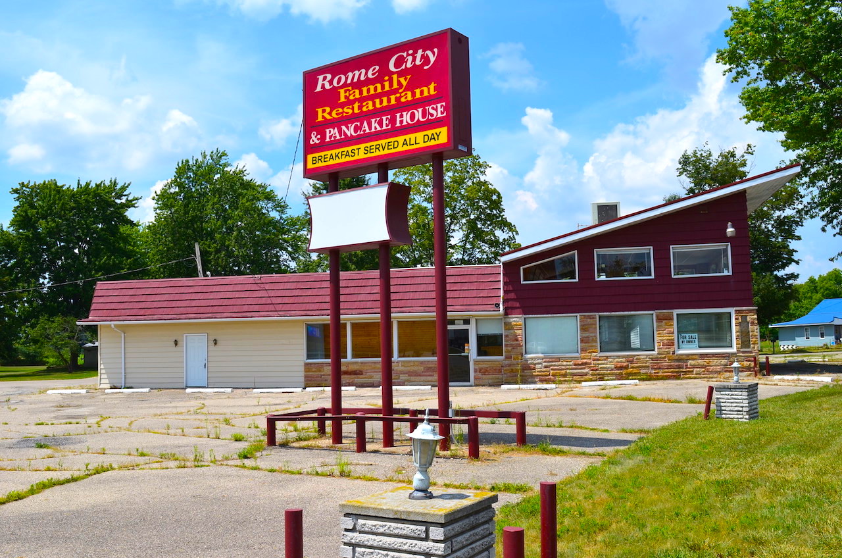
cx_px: 421
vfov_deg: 38.2
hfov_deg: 55.2
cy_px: 279
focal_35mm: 34
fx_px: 805
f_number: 11
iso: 200
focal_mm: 23
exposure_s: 1/500
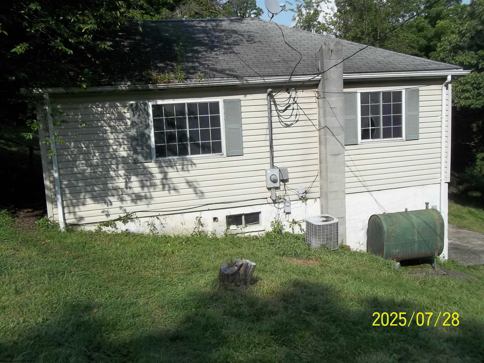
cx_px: 242
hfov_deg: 56.8
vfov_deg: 44.2
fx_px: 447
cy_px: 182
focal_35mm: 32
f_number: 8.8
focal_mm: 5.7
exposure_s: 1/250
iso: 80
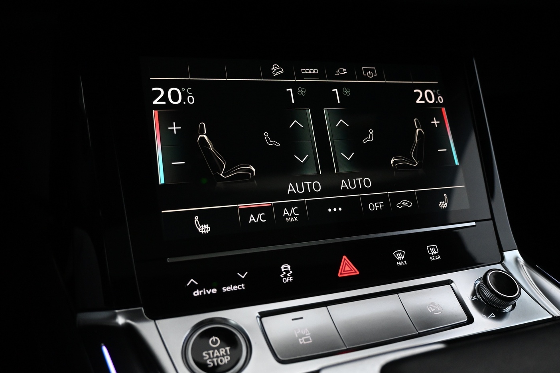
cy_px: 181
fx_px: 471
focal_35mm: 30
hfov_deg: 61.4
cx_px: 301
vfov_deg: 43.2
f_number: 4
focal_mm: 17.5
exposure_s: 1/30
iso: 1600
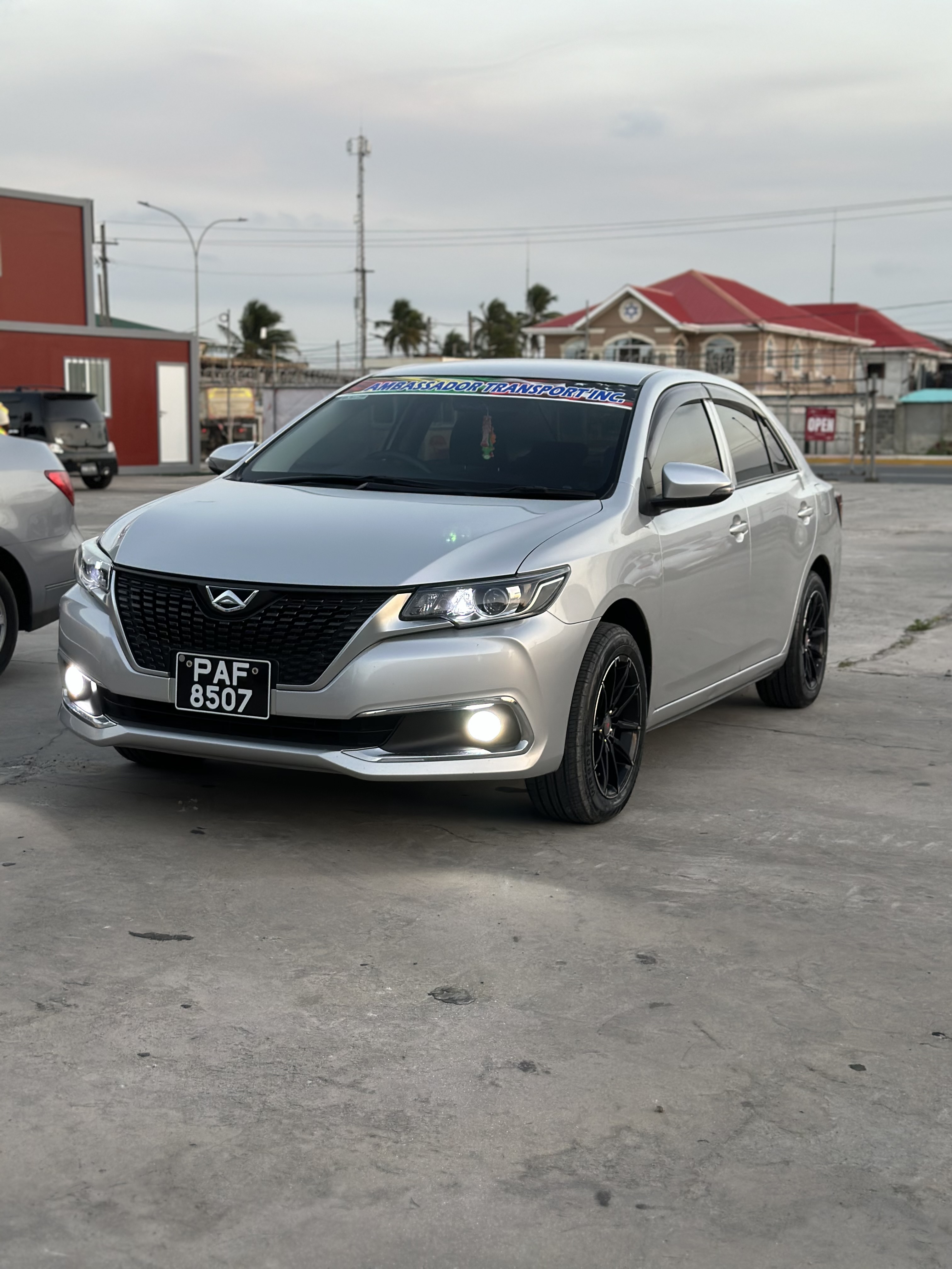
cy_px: 634
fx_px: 1760
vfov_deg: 39.7
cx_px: 476
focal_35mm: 48
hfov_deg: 30.3
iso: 100
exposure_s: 1/172
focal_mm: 6.86
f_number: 1.78
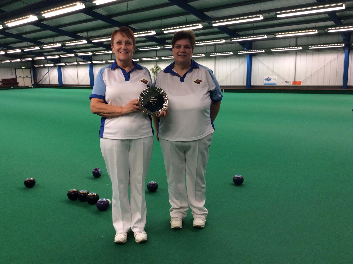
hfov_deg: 56.9
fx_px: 326
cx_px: 176
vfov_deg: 44.1
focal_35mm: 32
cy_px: 132
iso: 40
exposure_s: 1/25
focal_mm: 3.3
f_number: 2.4
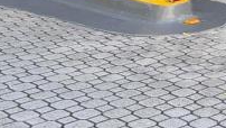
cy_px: -275
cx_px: 389
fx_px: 744
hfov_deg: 15.2
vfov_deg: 8.1
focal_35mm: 124
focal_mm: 6.76
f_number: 1.78
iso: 64
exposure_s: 1/263
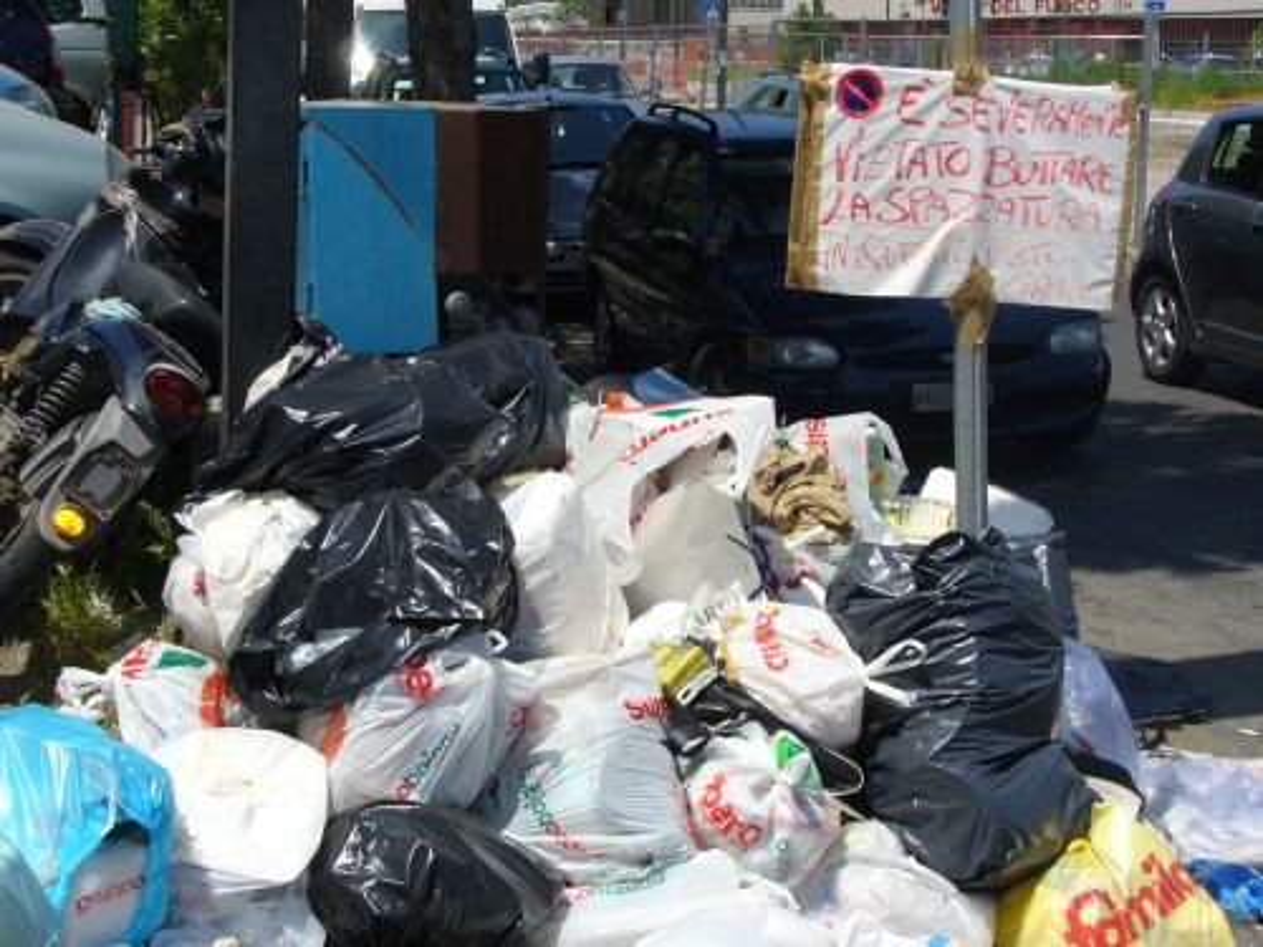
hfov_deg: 32.2
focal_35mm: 60
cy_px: 474
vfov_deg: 24.4
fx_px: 2189
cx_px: 632
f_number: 6.2
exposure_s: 1/500
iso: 100
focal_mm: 9.9
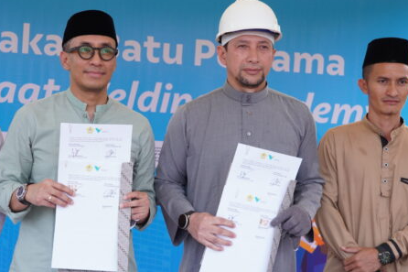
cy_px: 139
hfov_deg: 26.6
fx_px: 861
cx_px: 180
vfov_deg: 17.9
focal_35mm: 76
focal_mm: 34
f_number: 5
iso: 640
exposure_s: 1/125
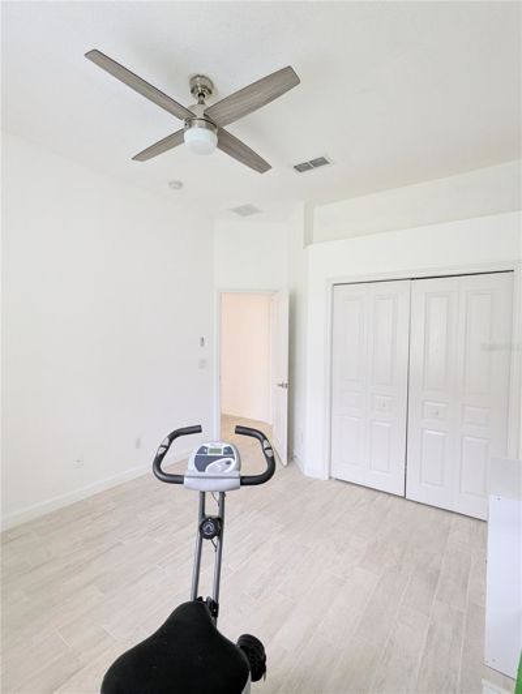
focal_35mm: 16
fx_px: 321
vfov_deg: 94.4
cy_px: 347
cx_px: 261
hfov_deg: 78.2
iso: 83
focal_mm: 2.35
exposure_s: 1/23.8
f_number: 2.2
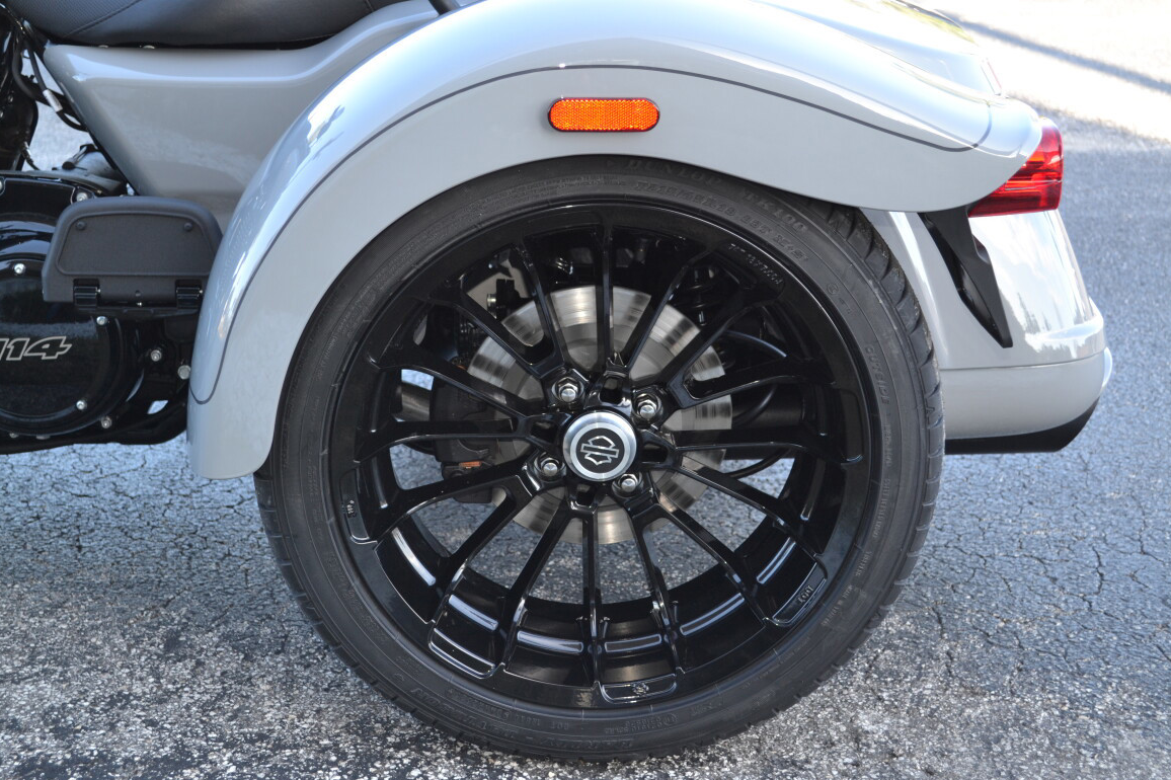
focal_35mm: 55
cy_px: 381
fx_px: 1773
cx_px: 606
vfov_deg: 24.8
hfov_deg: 36.5
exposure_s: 1/125
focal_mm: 35
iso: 360
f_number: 5
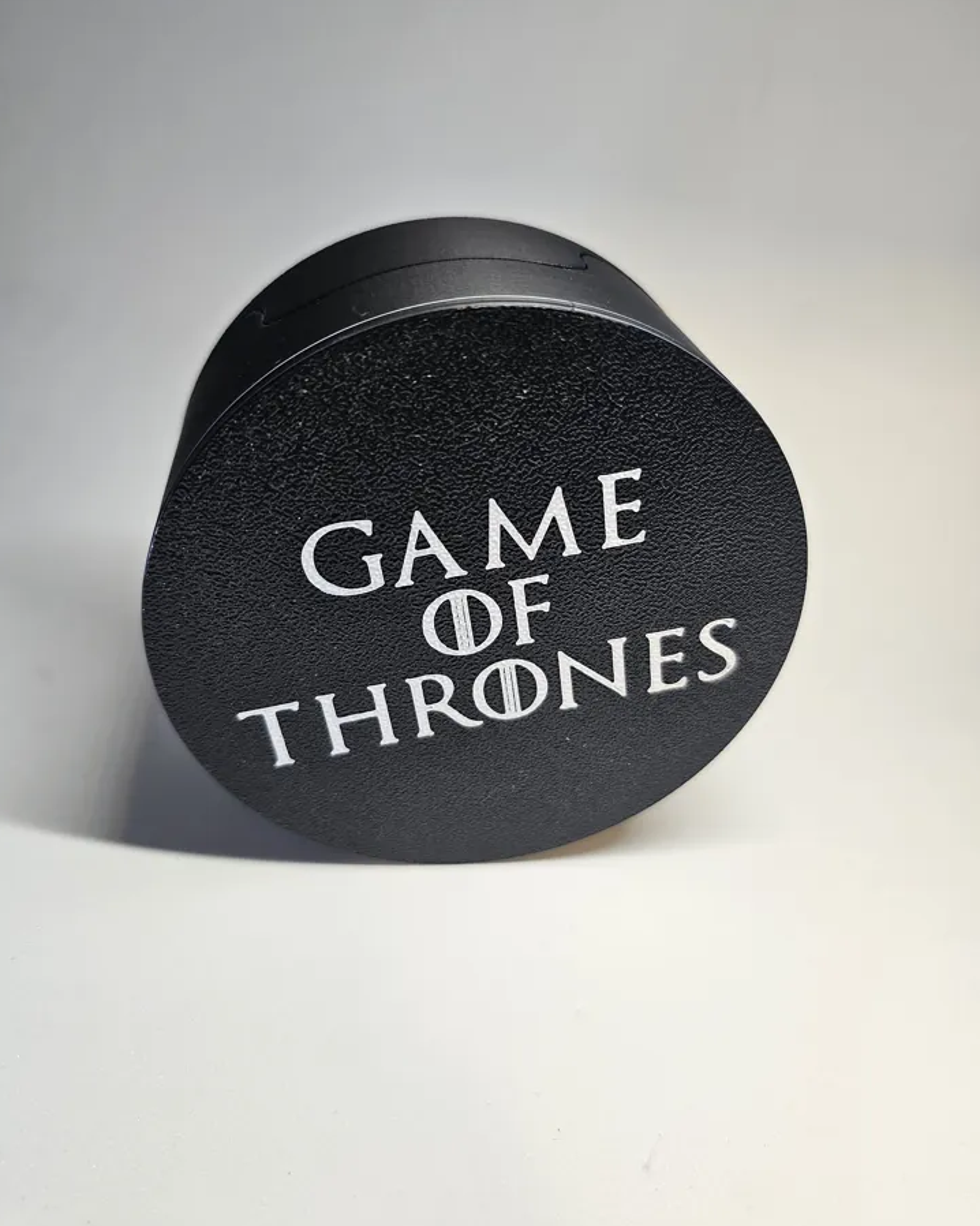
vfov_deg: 68.1
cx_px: 478
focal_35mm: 25
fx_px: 907
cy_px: 591
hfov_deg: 56.8
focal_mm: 6.3
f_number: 1.7
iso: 50
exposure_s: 1/50
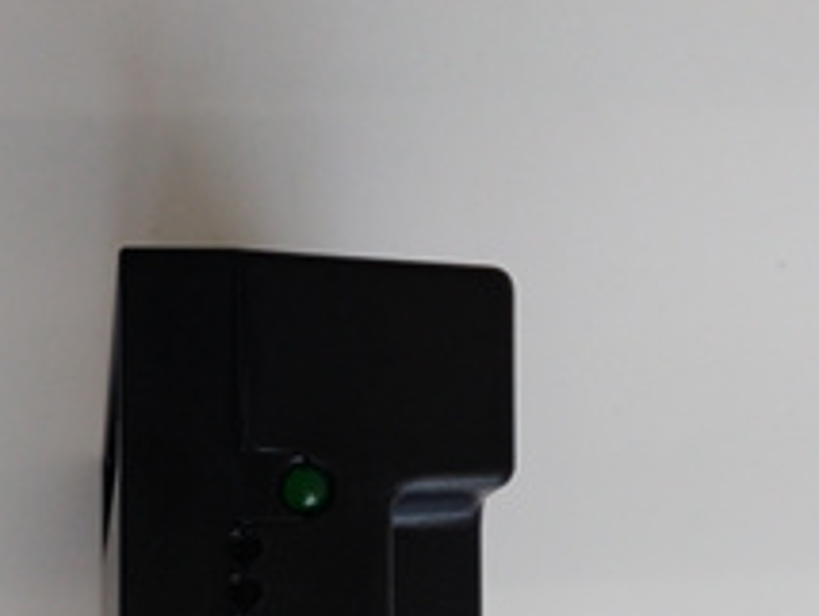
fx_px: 1492
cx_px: 299
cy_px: 679
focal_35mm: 63
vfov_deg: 22.1
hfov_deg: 30.5
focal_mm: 3.79
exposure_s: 1/33
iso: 157
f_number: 2
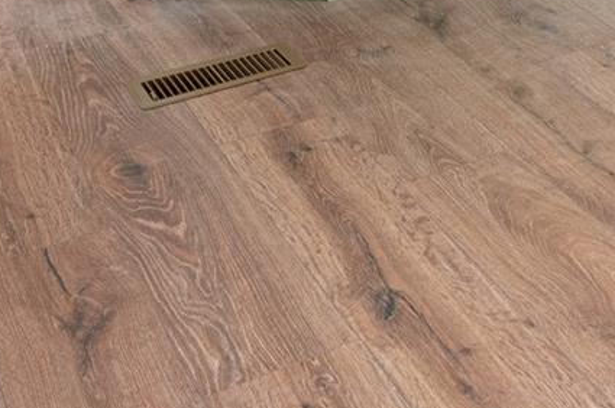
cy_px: -541
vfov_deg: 13.0
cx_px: 823
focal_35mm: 82
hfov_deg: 22.0
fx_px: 1399
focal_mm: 17
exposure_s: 1/5
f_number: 8
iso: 800
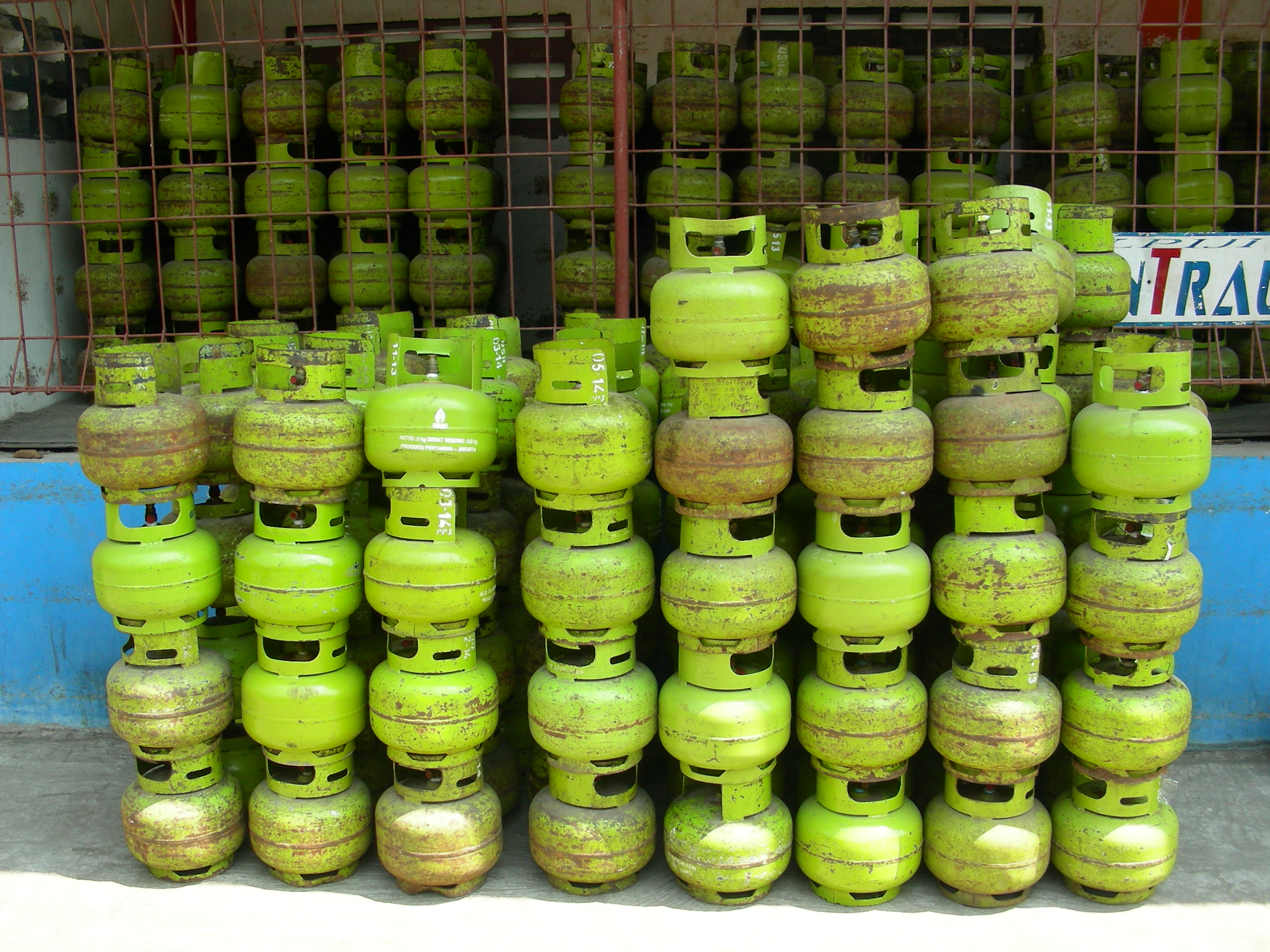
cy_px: 476
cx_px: 635
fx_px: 1394
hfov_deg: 49.0
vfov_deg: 37.7
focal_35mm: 38
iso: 50
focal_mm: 6.3
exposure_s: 1/110
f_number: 4
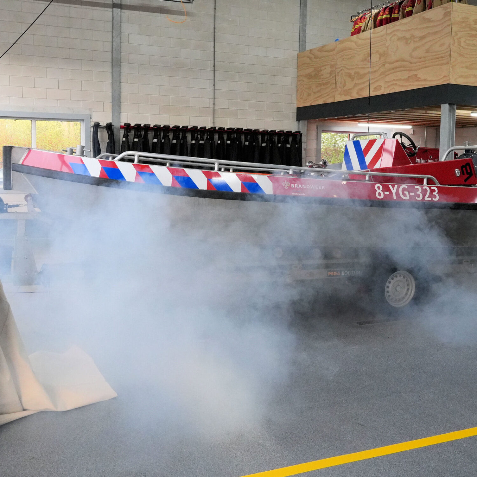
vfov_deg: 42.8
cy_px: 215
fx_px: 608
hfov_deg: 42.8
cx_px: 262
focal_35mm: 39
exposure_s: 1/160
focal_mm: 18
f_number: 8
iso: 2500
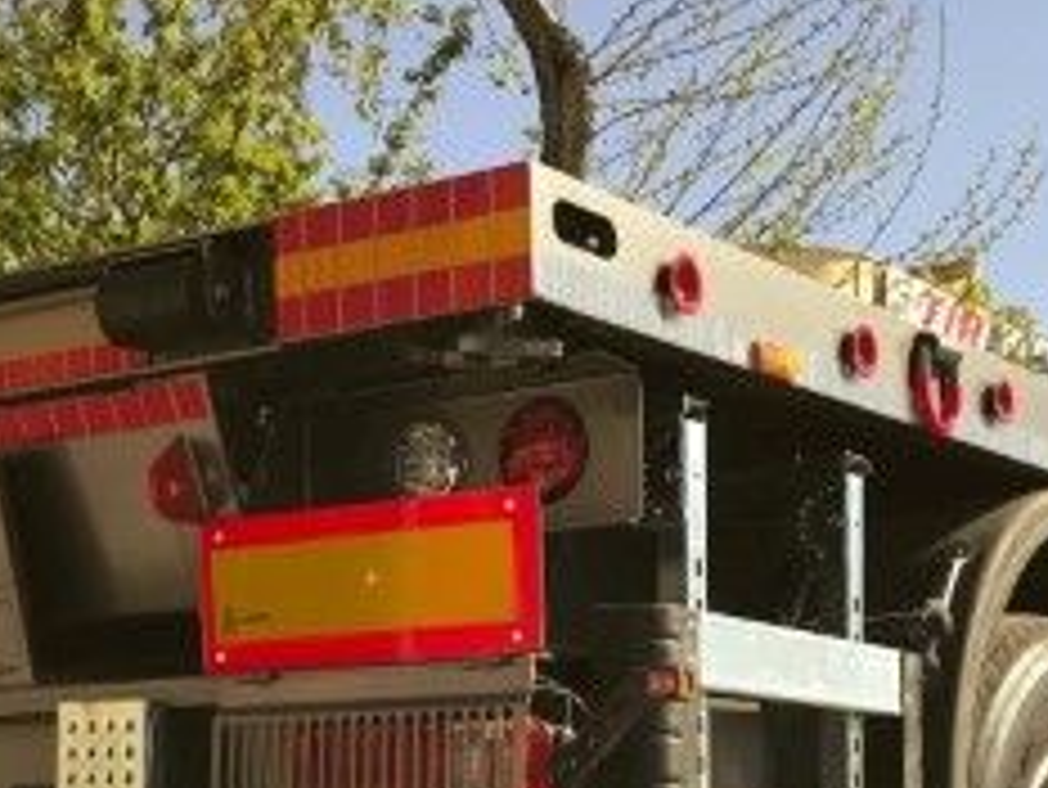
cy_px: 820
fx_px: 2332
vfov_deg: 18.6
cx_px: 535
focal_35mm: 77
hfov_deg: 25.3
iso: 20
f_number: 1.8
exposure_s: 1/1880
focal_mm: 3.99
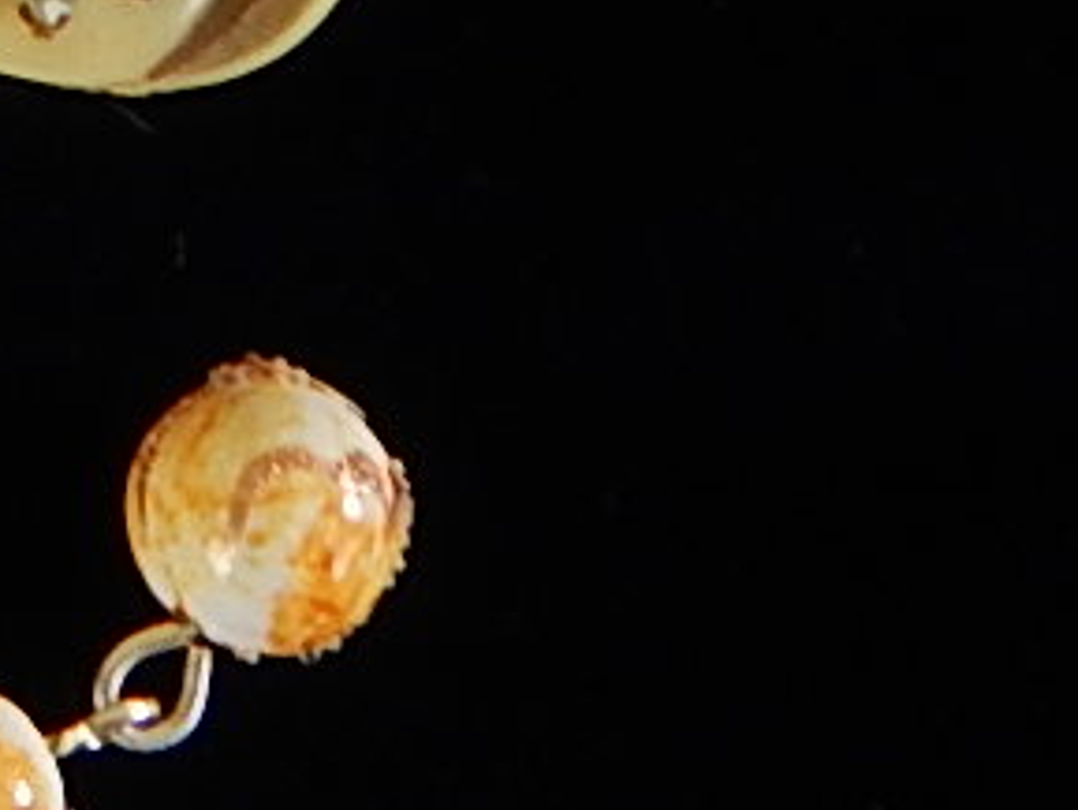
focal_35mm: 238
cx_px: -1302
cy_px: -1329
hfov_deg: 7.8
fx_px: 7415
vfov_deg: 5.9
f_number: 3.6
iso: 140
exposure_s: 1/30
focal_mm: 7.7
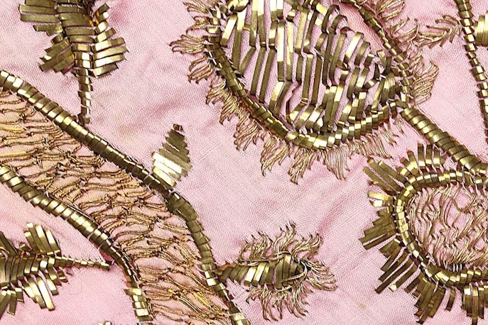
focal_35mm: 44
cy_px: 177
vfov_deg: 30.5
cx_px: 305
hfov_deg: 44.1
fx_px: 596
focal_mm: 10.4
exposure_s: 1/100
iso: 125
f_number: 5
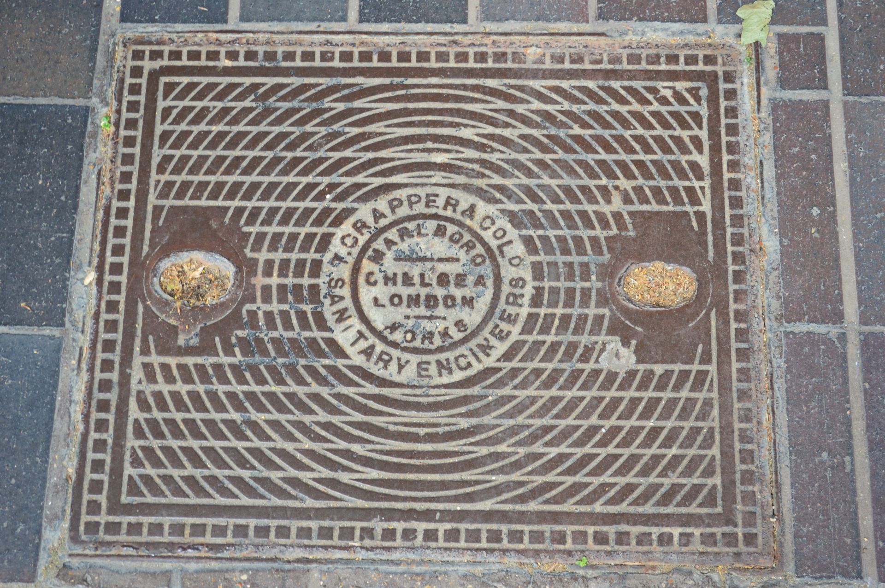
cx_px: 442
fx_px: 1548
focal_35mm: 63
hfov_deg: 31.9
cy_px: 294
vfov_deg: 21.5
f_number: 5.3
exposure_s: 1/15
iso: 200
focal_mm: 42
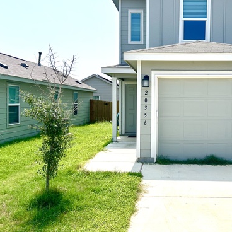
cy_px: 108
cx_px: 164
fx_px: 303
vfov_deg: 41.8
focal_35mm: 40
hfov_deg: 41.0
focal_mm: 5.7
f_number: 1.5
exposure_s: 1/6993
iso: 50
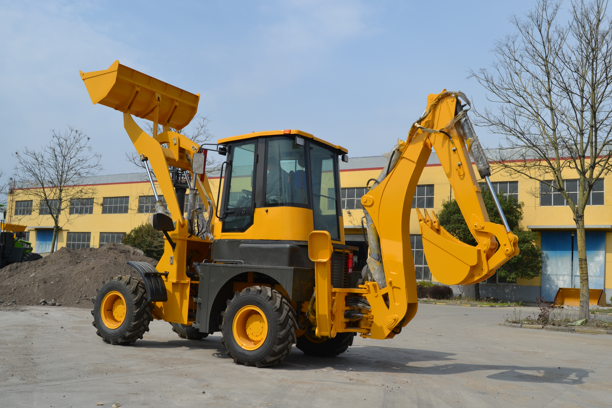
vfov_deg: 36.9
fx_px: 612
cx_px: 306
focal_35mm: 36
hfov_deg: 53.1
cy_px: 204
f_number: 9
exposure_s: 1/320
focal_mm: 24
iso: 100
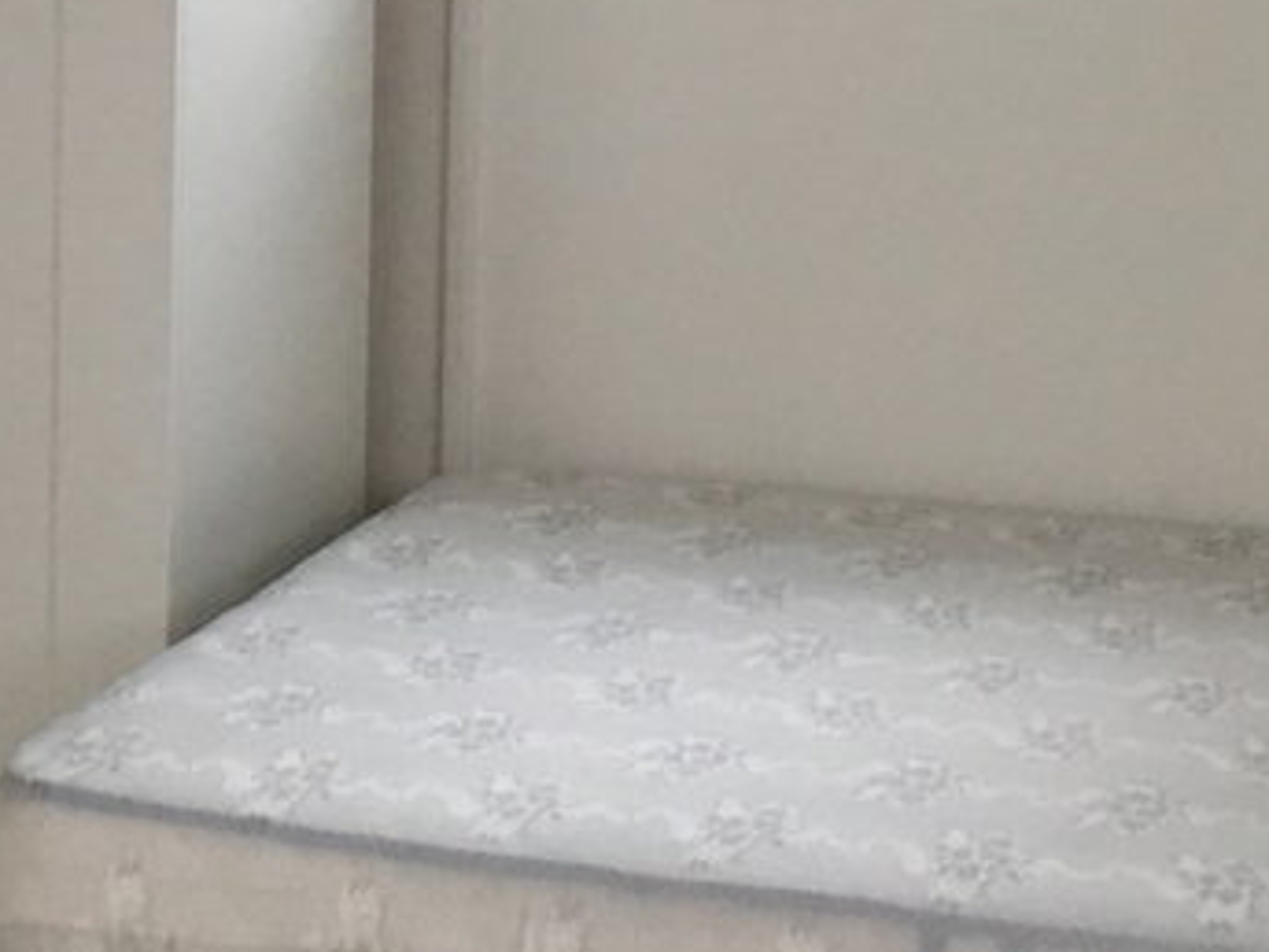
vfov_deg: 10.9
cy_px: 181
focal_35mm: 135
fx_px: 4949
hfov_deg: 14.0
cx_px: -369
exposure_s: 1/17
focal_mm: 4.15
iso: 125
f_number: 2.2
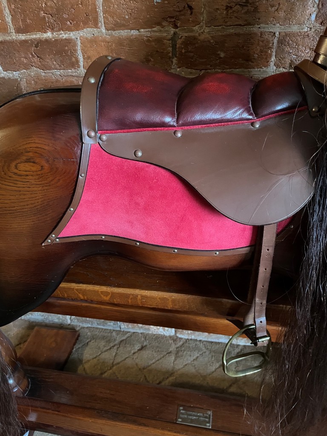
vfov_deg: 67.3
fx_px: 327
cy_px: 218
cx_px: 164
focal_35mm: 26
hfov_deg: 53.1
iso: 800
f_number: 1.6
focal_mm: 4.2
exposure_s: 1/25
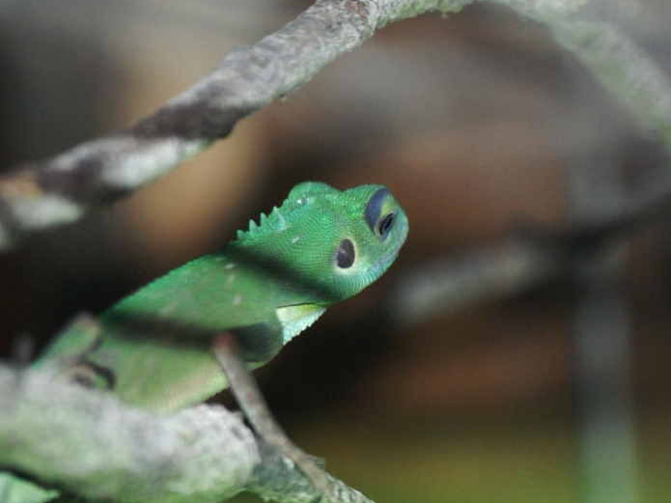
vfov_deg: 3.2
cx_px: 294
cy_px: 259
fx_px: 9070
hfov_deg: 4.2
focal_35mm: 468
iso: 1600
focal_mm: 220
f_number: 5.3
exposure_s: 1/160
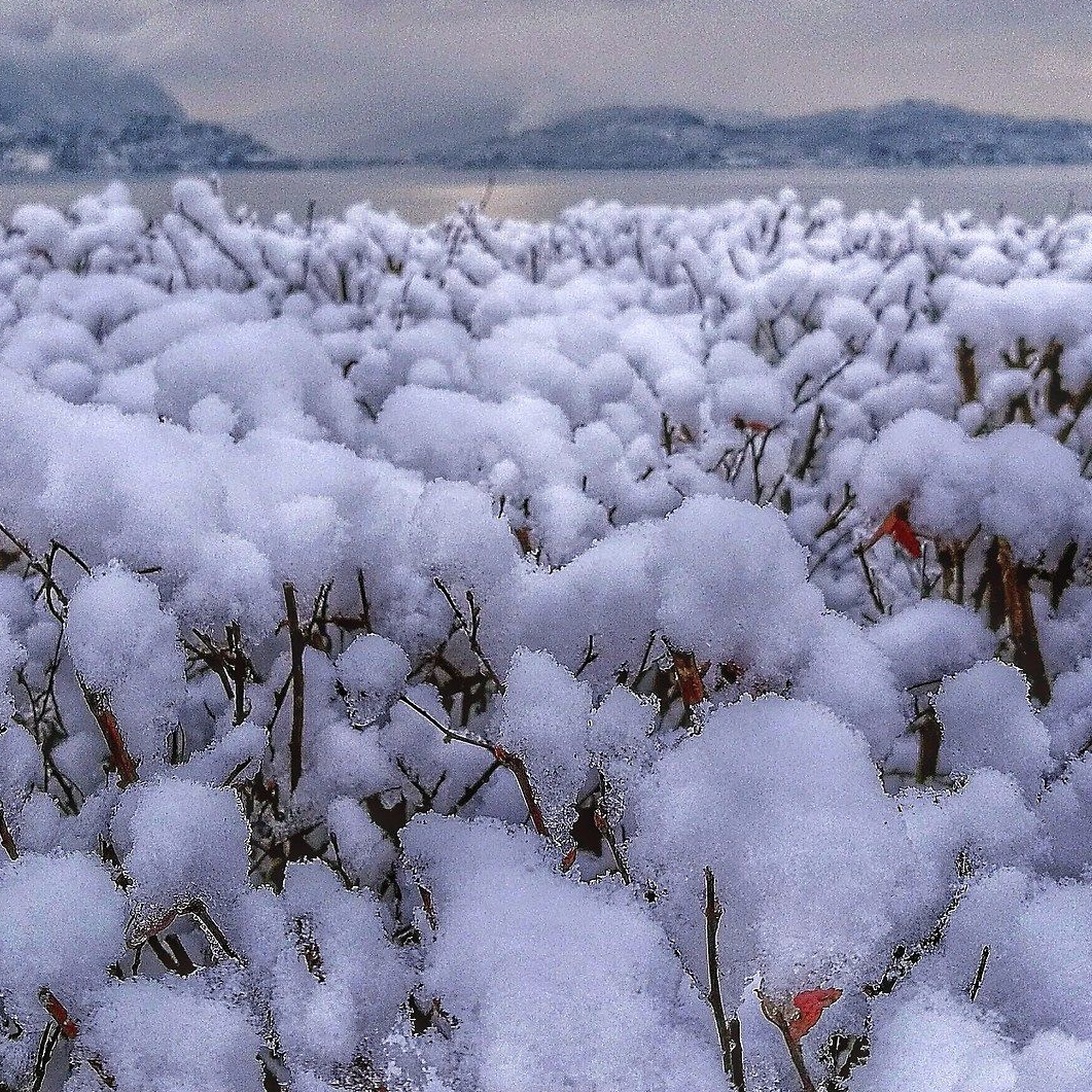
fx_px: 1927
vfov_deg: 31.4
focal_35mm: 54
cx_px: 549
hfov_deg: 31.6
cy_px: 372
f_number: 2.2
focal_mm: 4.5
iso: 50
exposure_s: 1/386
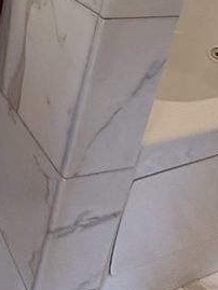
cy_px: -77
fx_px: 336
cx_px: -80
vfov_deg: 34.7
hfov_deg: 28.2
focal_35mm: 40
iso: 320
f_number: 2.2
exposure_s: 1/60
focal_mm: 2.22
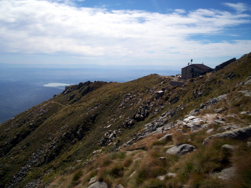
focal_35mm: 36
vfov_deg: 39.7
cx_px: 126
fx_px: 261
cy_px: 94
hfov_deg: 51.4
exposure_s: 1/1332
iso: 100
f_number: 4.5
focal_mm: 5.9
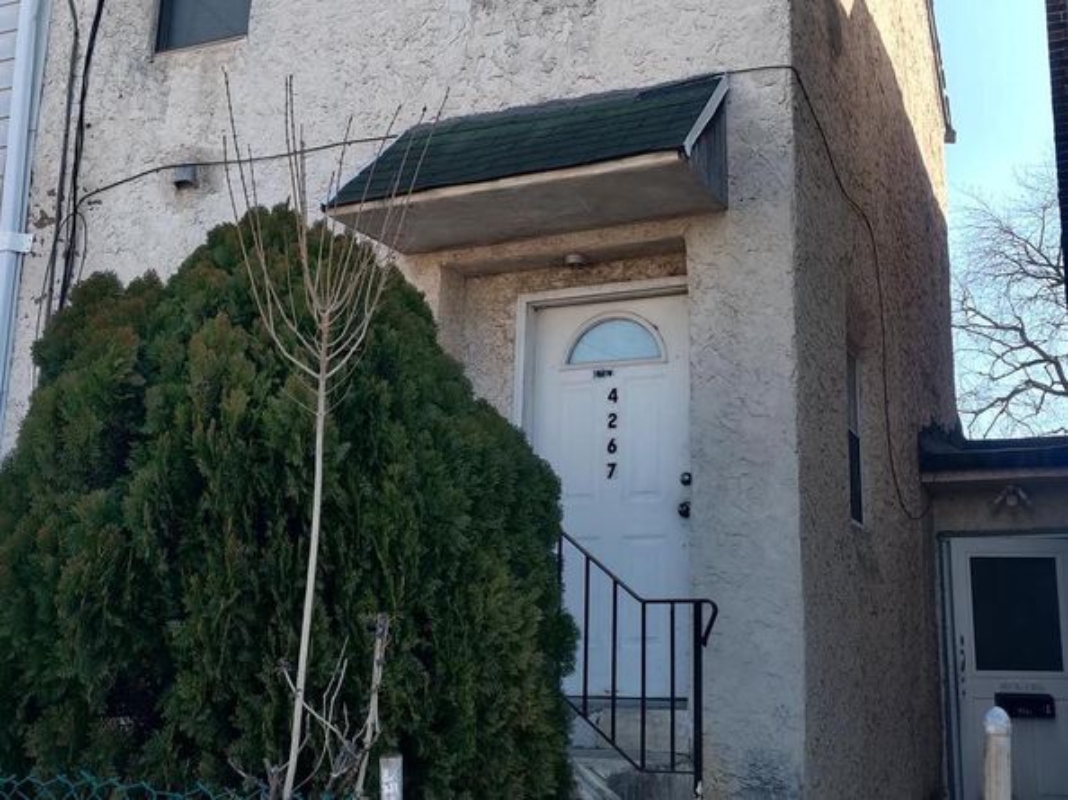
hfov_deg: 69.4
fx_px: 771
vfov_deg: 54.8
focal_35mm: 25
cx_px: 534
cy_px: 400
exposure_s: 1/143
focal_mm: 4.25
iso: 100
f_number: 1.7
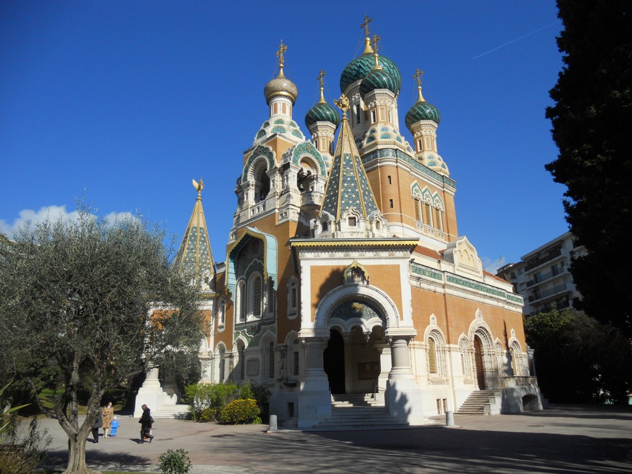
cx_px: 316
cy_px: 237
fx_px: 493
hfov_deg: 65.3
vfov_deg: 51.4
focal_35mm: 27
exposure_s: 1/1500
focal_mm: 4.9
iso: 80
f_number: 3.2
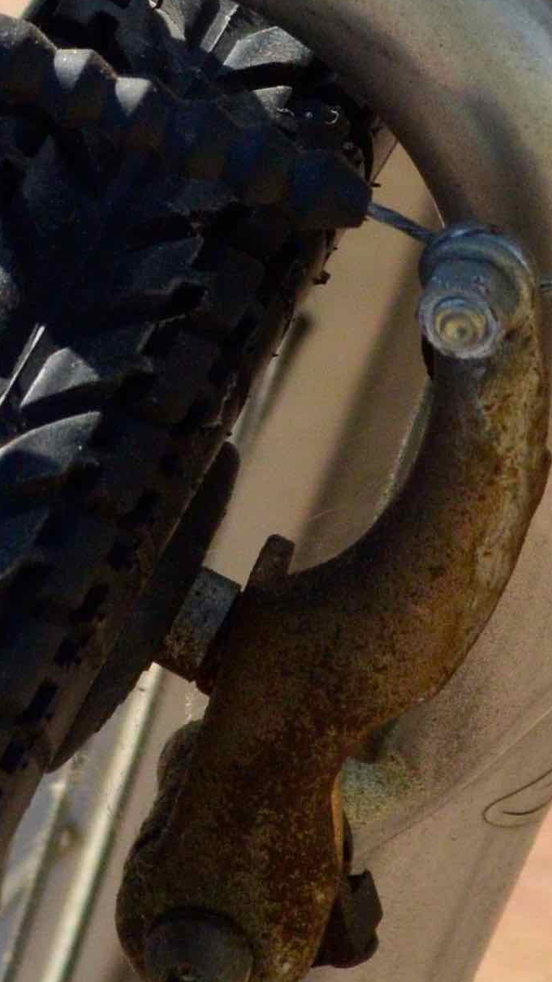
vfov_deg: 4.6
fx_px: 11978
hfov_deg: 2.6
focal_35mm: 460
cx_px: 685
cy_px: -867
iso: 800
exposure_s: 1/3200
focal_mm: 72
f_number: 7.1
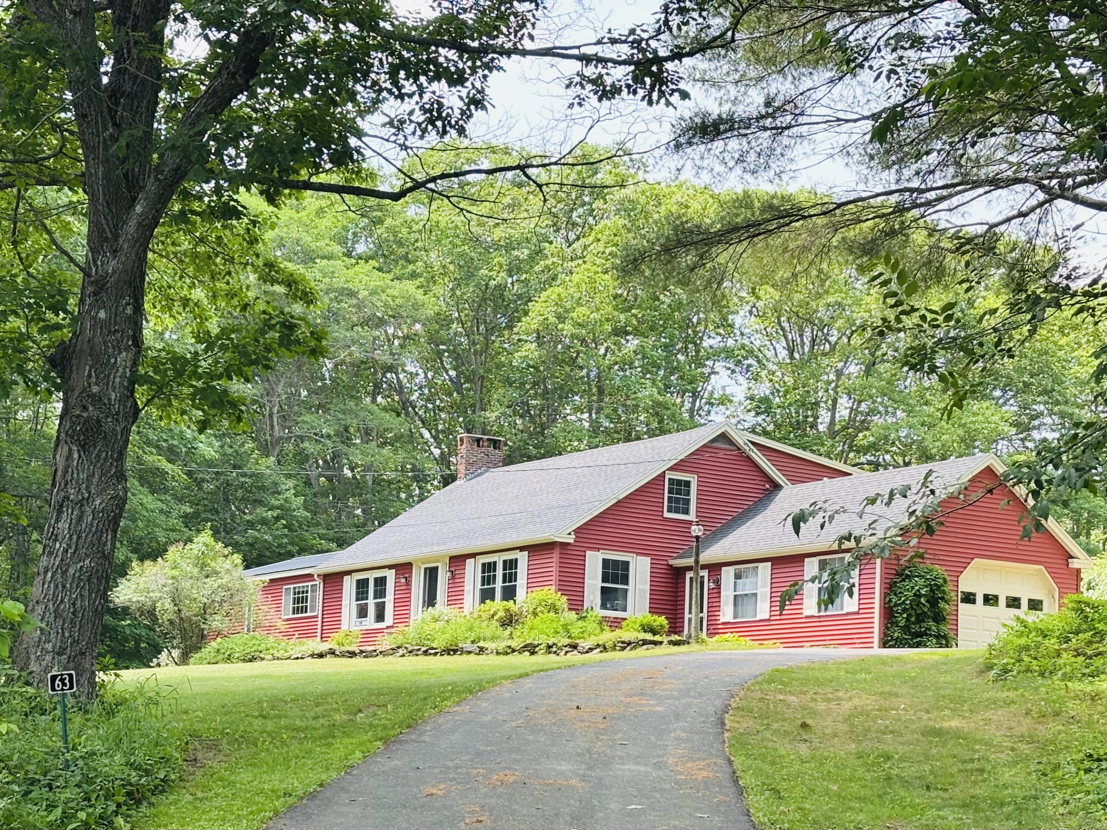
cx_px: 554
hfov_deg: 36.8
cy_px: 415
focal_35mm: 52
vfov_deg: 28.0
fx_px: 1663
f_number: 1.6
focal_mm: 5.96
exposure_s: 1/234
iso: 32
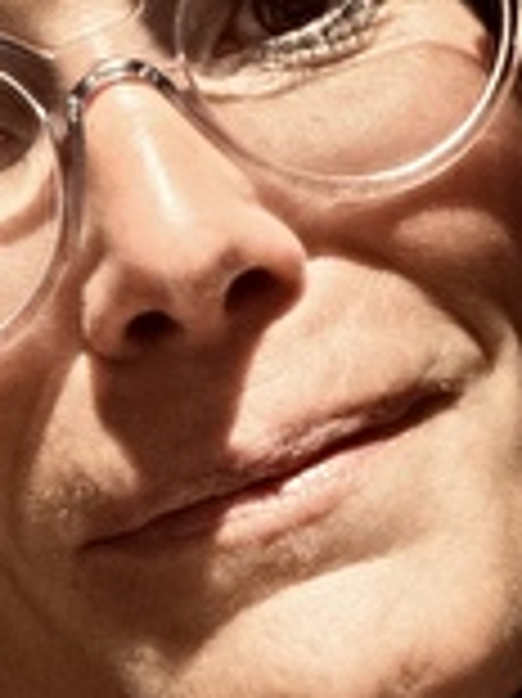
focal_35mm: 397
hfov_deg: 3.7
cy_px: 423
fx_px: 7993
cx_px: 176
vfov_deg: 5.0
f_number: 2.8
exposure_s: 1/25
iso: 400
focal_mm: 9
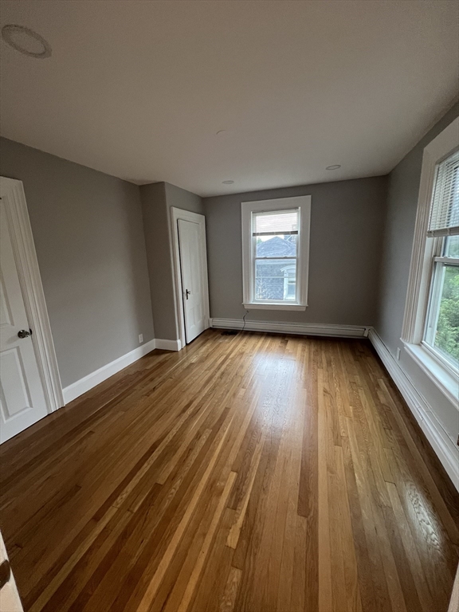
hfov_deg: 89.9
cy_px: 306
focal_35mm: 13
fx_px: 230
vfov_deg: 106.2
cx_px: 230
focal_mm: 1.57
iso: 160
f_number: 1.8
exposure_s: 1/120
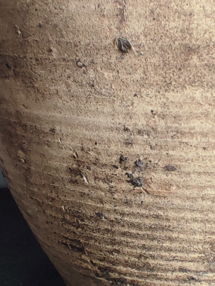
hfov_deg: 35.6
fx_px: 323
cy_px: 126
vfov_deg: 47.8
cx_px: 173
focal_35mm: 39
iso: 202
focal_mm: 1.65
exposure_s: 1/50
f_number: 2.2
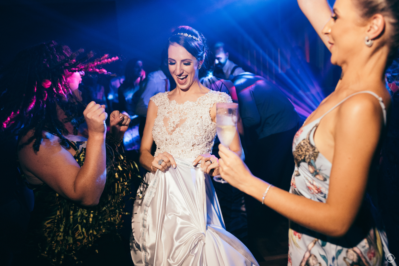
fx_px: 388
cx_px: 200
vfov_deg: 37.9
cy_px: 133
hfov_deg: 54.4
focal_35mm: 35
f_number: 3.5
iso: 3200
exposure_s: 1/400
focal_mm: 35
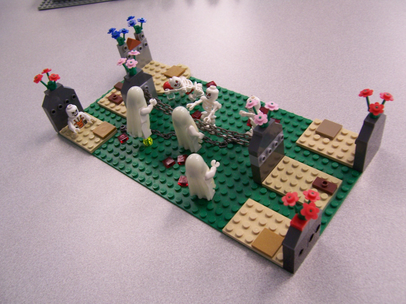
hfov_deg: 55.4
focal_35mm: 33
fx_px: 387
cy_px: 152
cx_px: 203
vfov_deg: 42.9
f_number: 3.4
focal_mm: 5.5
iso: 140
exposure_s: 1/10
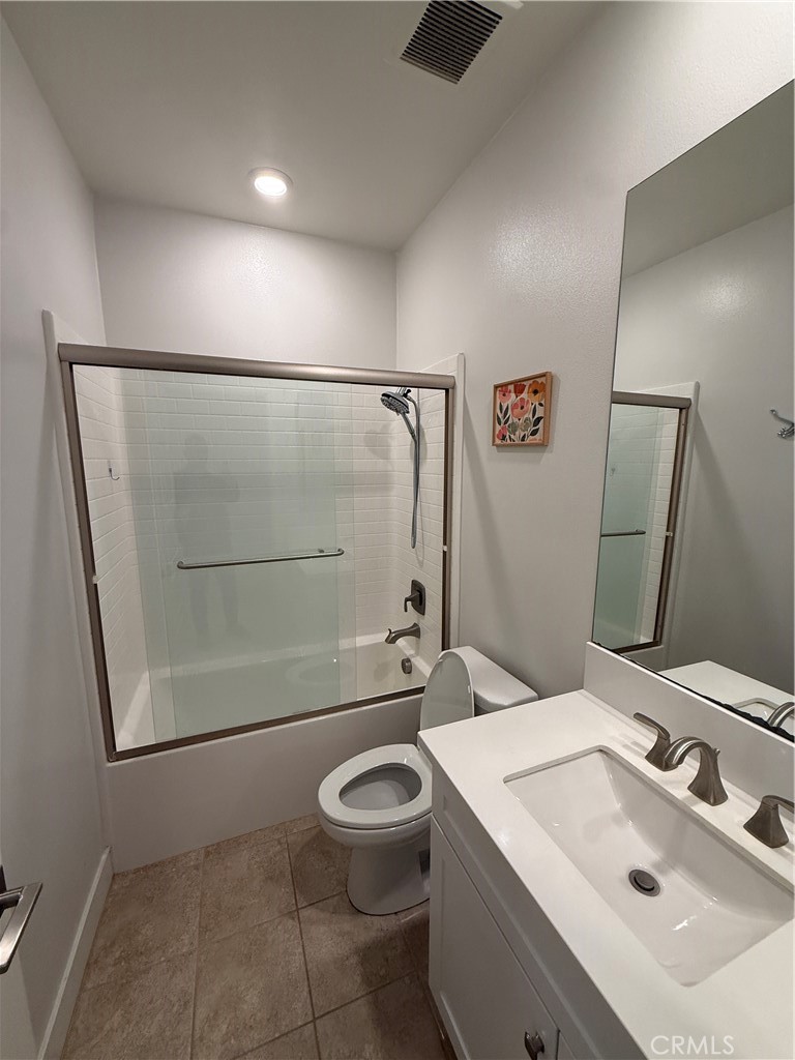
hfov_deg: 85.7
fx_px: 429
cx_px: 398
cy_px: 530
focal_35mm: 14
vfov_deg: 102.1
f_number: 2.2
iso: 160
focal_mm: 2.22
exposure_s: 1/120
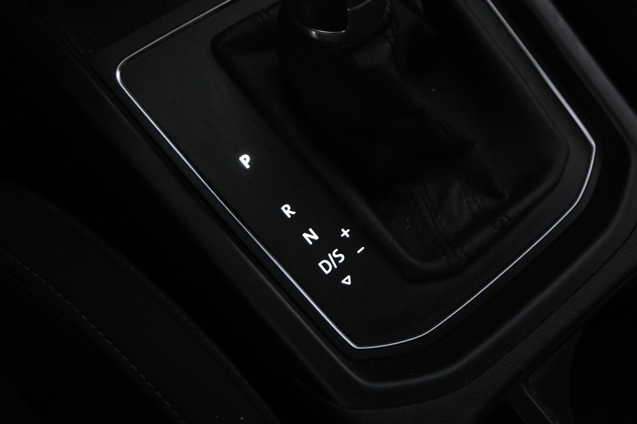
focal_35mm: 133
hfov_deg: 15.4
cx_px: 358
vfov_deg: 10.3
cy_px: 104
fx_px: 2353
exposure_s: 1/80
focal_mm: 50
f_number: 6.3
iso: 3600
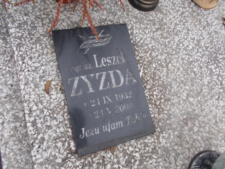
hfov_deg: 67.3
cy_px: 84
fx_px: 169
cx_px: 112
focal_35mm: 26
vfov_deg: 53.1
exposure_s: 1/80
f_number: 3.2
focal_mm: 4.6
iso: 80
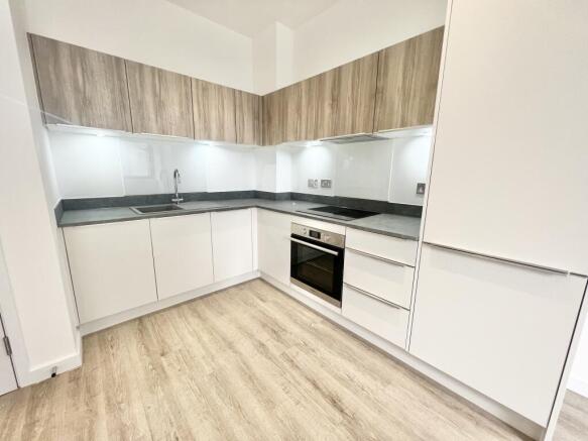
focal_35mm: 13
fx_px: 221
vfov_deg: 89.9
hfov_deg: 106.2
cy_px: 220
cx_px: 294
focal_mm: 1.57
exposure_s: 1/100
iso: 125
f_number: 1.8
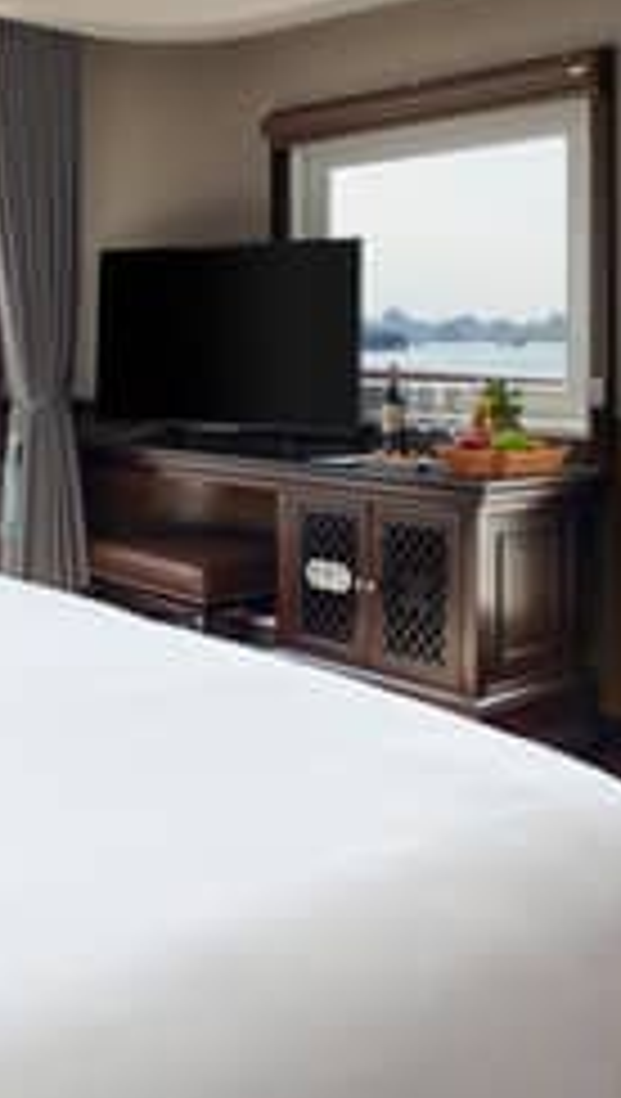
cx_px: 230
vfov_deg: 44.6
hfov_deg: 26.5
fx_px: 1312
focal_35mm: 45
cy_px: 349
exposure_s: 1/50
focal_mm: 15
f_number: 5.6
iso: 200
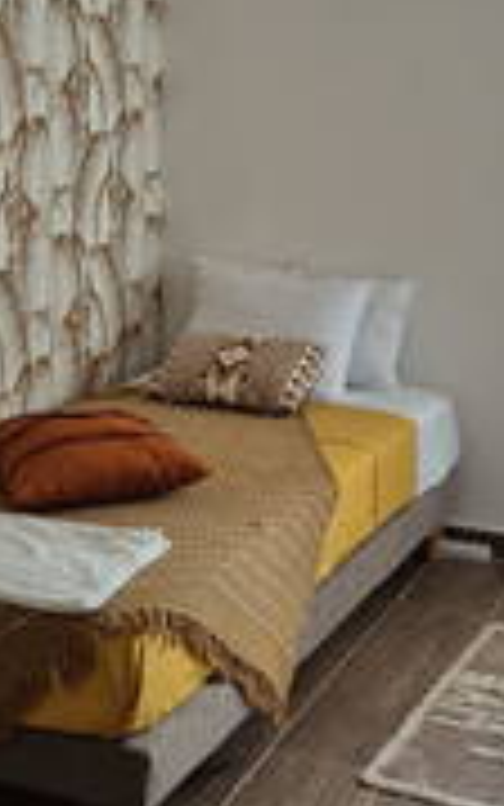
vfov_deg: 40.8
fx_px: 1076
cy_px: 306
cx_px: 261
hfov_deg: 26.4
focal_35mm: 49
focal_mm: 5.4
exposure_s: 1/100
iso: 400
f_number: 1.8
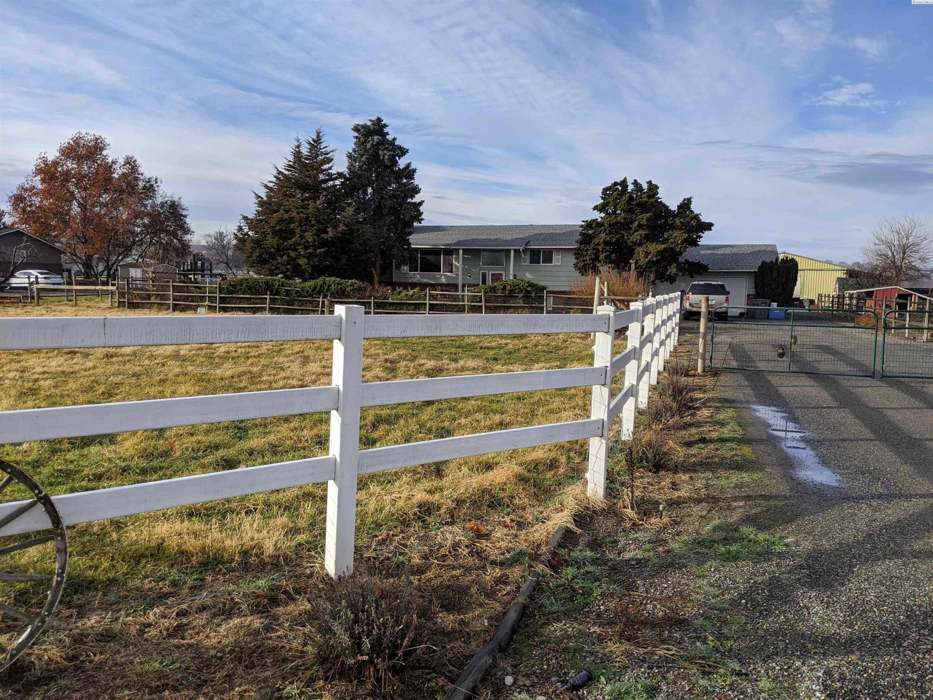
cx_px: 466
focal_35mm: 27
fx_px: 728
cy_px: 350
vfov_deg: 51.4
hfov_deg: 65.3
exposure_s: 1/1805
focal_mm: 4.44
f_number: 1.8
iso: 60
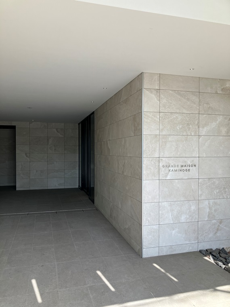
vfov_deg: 63.4
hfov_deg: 49.7
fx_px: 248
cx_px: 115
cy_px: 154
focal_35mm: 28
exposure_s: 1/360
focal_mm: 3.99
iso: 32
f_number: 1.8
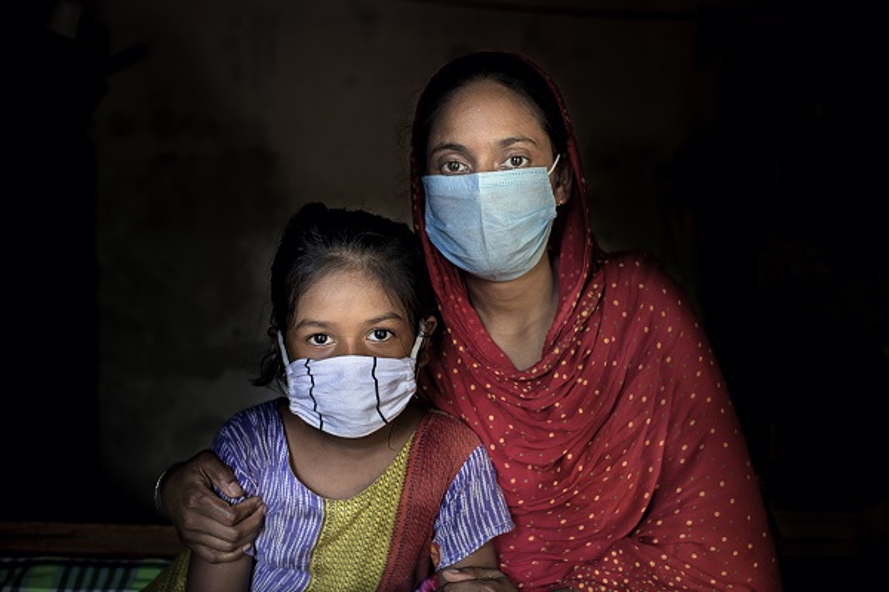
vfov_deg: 37.9
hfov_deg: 54.4
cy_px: 296
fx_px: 864
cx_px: 444
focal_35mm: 35
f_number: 2.8
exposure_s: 1/80
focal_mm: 35
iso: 400
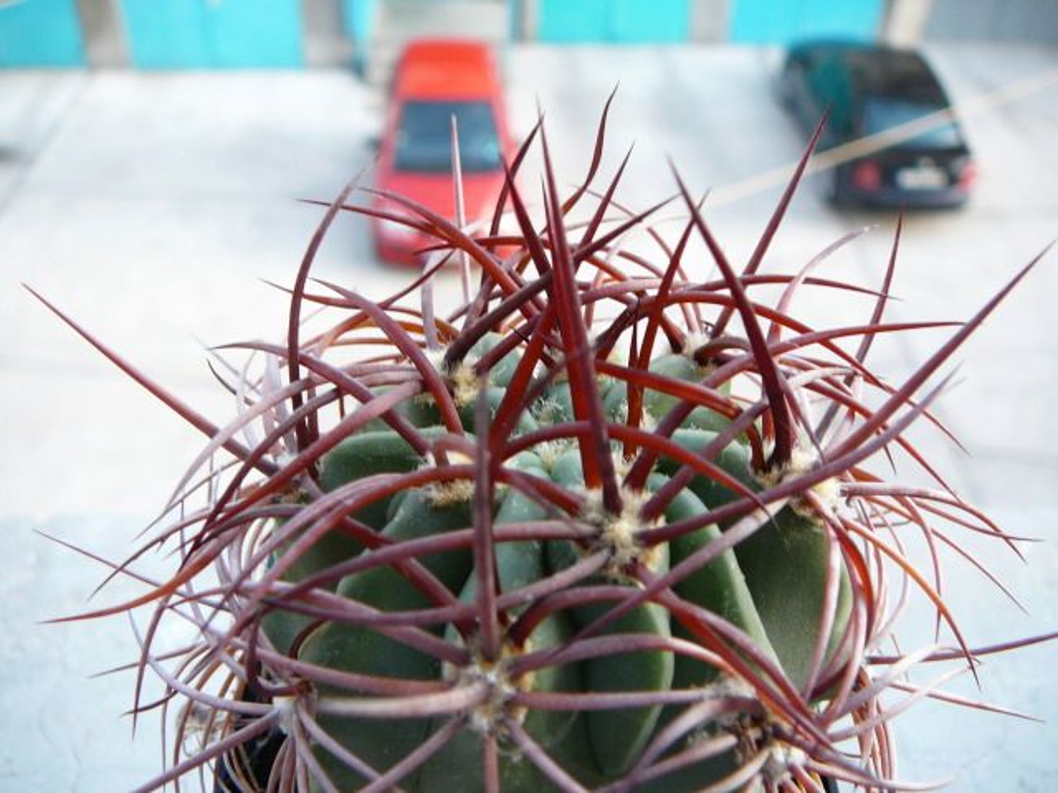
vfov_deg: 40.7
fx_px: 1070
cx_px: 529
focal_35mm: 35
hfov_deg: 52.6
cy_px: 396
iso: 80
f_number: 2.8
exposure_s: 1/30
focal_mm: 5.2
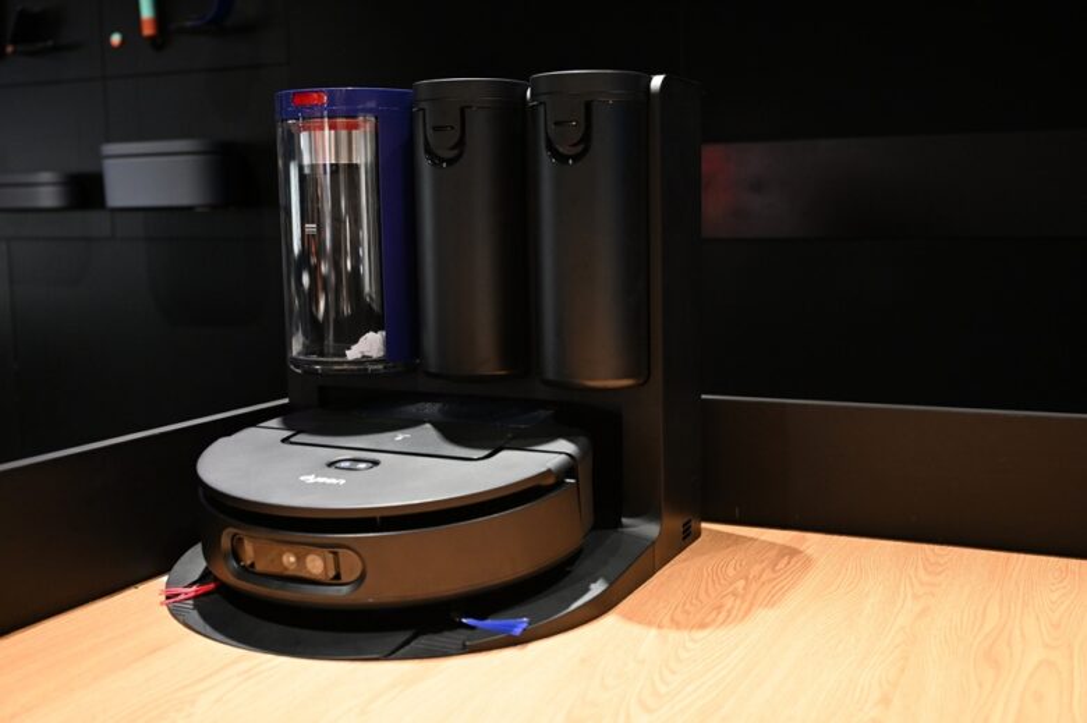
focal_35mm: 38
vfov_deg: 35.0
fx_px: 1147
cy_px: 362
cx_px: 544
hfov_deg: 50.7
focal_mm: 38
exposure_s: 1/160
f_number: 4
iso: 1600
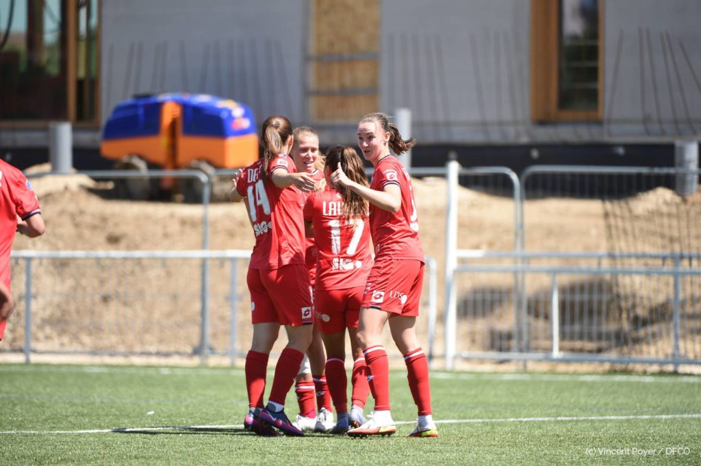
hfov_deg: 6.9
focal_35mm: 300
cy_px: 233
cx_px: 350
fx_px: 5837
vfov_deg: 4.6
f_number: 4
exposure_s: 1/1000
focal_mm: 300
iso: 250
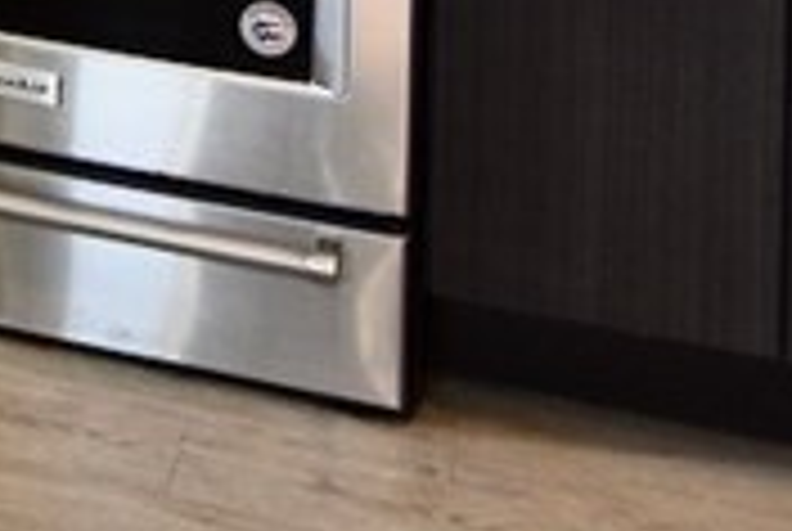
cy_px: -988
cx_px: -684
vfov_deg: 9.3
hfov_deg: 14.5
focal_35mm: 122
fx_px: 2688
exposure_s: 1/125
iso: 800
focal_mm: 14
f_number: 5.6
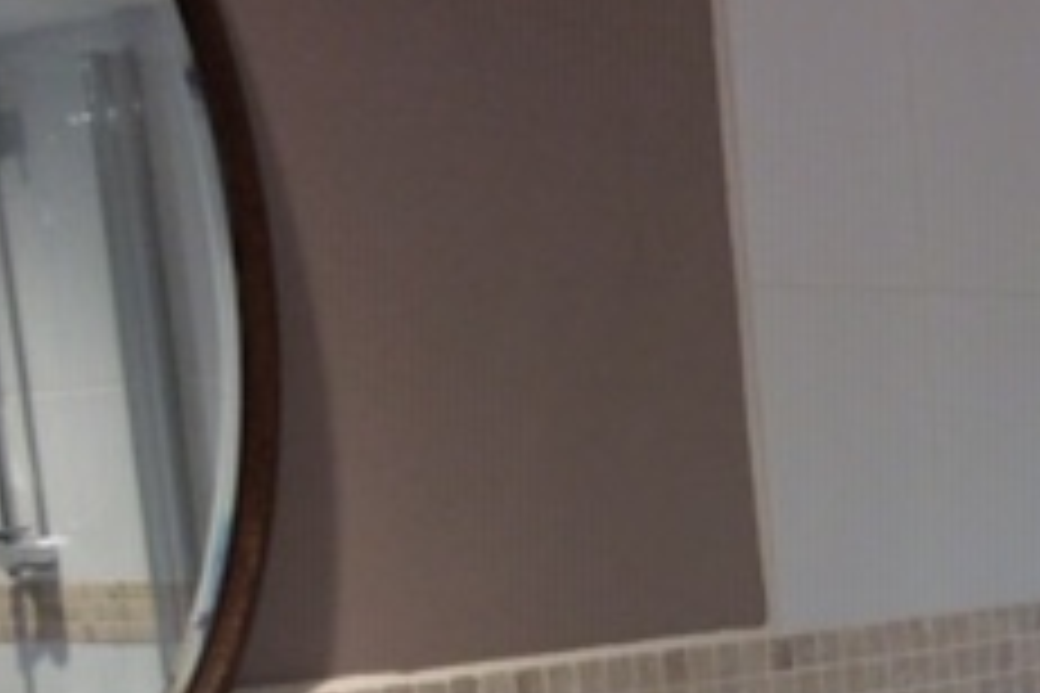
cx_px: 1153
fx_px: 2658
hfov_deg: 21.0
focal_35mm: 92
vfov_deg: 14.0
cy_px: 1035
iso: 40
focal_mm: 3.3
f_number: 2.4
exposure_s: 1/33
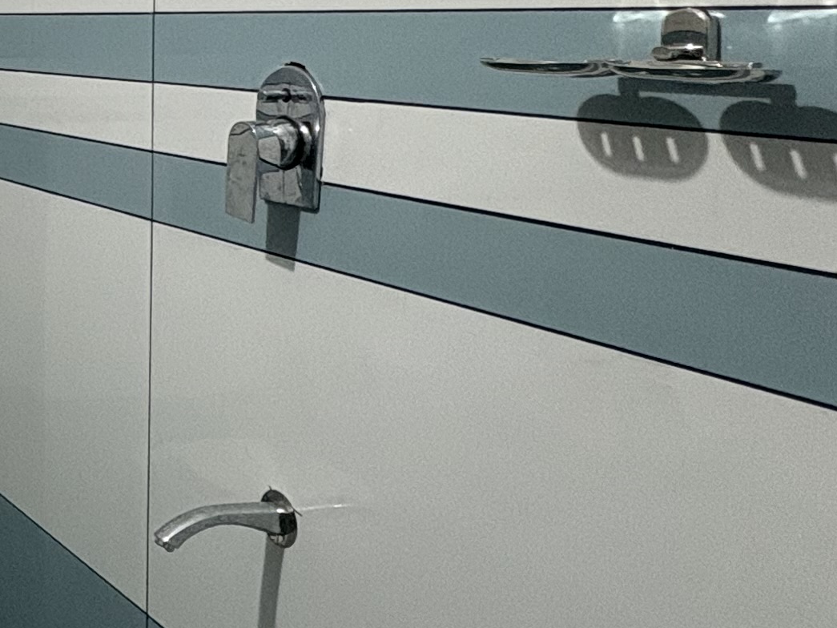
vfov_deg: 26.1
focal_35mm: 54
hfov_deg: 26.7
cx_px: -384
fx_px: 1306
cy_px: 61
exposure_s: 1/50
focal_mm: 2.22
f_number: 2.2
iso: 250
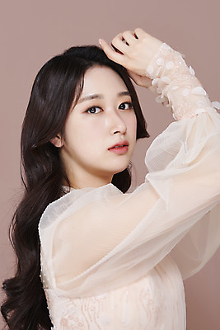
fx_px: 962
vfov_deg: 19.4
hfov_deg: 13.1
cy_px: 165
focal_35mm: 105
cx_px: 110
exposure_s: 1/125
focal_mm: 105
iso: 64
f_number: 11
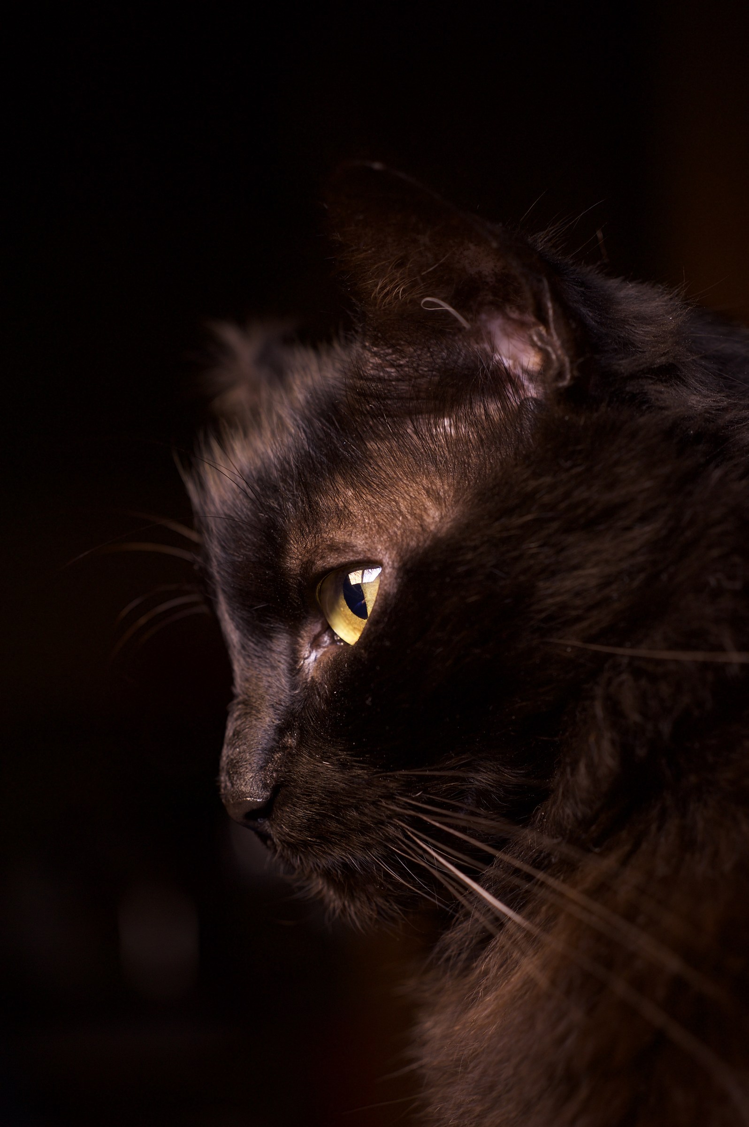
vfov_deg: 39.6
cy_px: 564
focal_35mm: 50
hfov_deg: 26.9
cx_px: 374
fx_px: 1563
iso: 320
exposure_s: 1/125
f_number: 1.4
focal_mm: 50
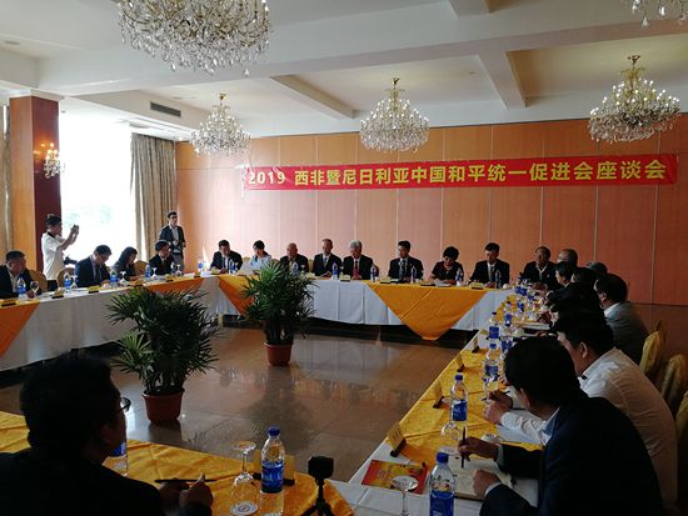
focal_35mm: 27
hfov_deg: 65.3
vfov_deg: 51.4
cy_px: 258
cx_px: 344
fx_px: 537
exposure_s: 1/60
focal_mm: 3.95
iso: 64
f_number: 2.2
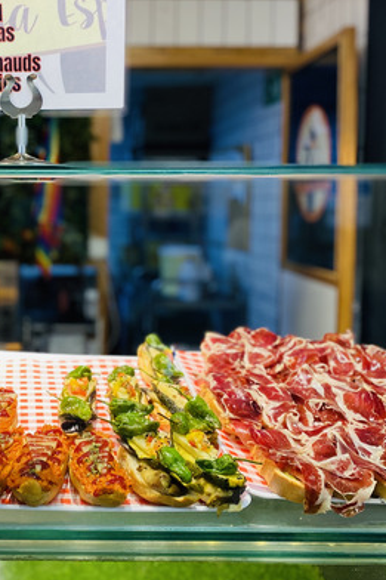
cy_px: 243
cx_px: 33
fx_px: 740
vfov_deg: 42.6
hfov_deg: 28.0
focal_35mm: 46
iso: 100
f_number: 1.8
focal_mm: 4.25
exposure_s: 1/100
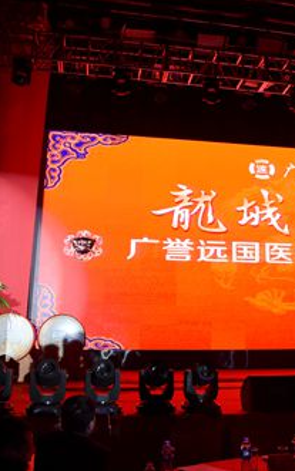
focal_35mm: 37
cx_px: 217
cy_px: 236
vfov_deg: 52.7
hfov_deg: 33.8
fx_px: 476
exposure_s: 1/100
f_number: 5.6
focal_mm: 24
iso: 1600
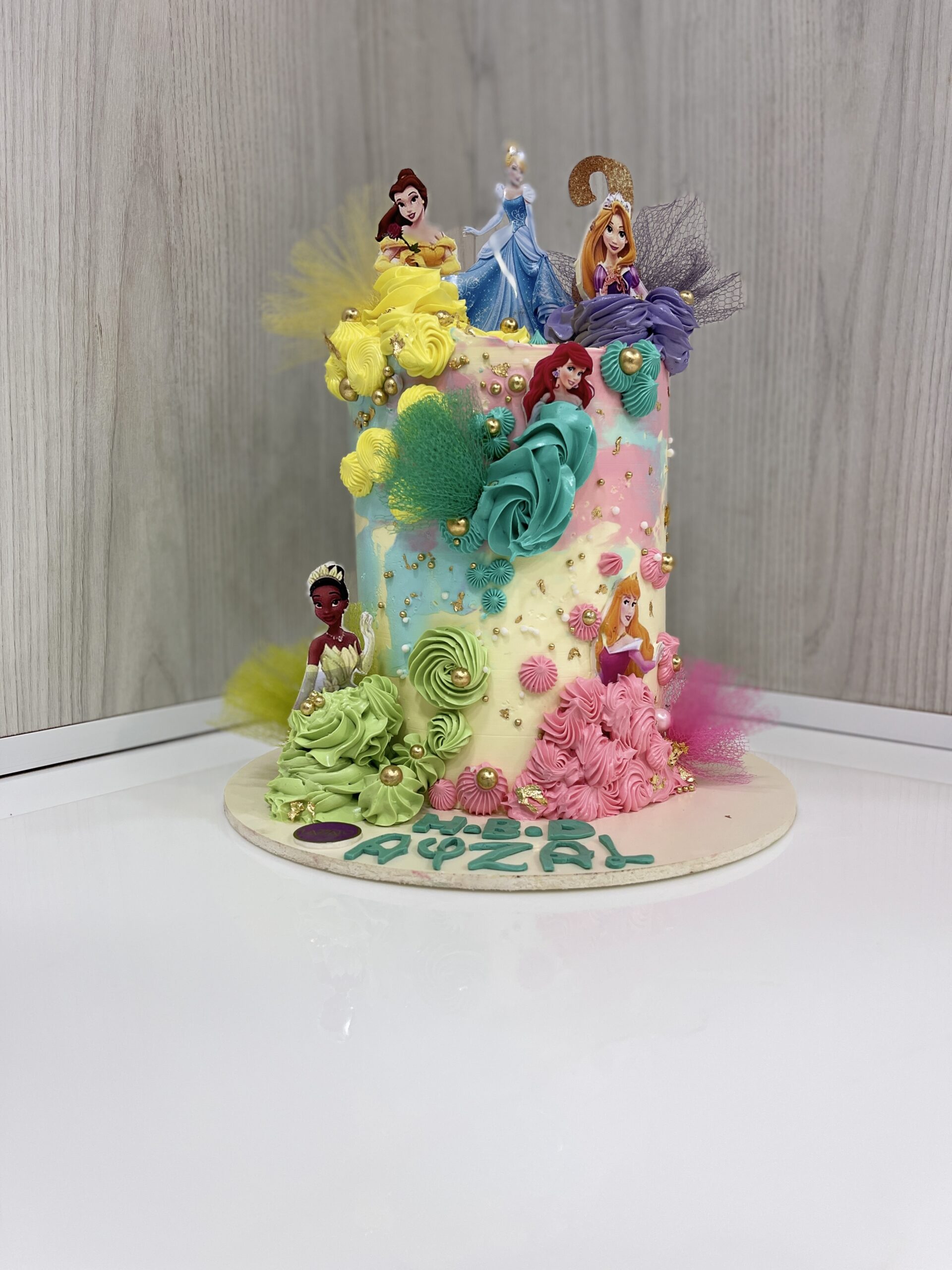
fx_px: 953
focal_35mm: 26
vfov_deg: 67.3
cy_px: 635
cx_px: 476
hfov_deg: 53.1
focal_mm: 5.1
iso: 64
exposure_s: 1/100
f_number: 1.6
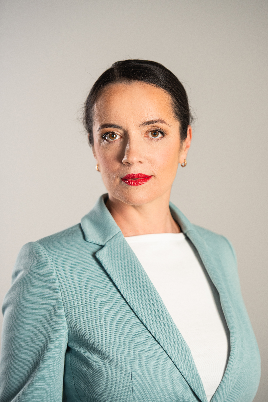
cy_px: 201
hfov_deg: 10.6
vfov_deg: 15.8
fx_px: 1450
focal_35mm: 130
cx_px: 134
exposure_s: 1/200
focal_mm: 130
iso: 500
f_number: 2.8
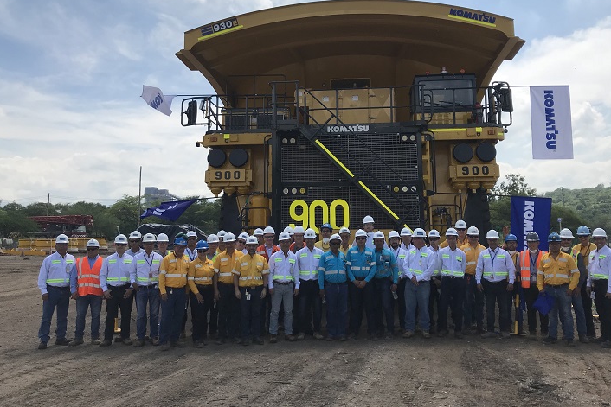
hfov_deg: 57.1
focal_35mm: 33
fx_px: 560
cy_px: 165
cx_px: 329
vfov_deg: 39.8
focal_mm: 3.99
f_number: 1.8
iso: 20
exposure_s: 1/3690
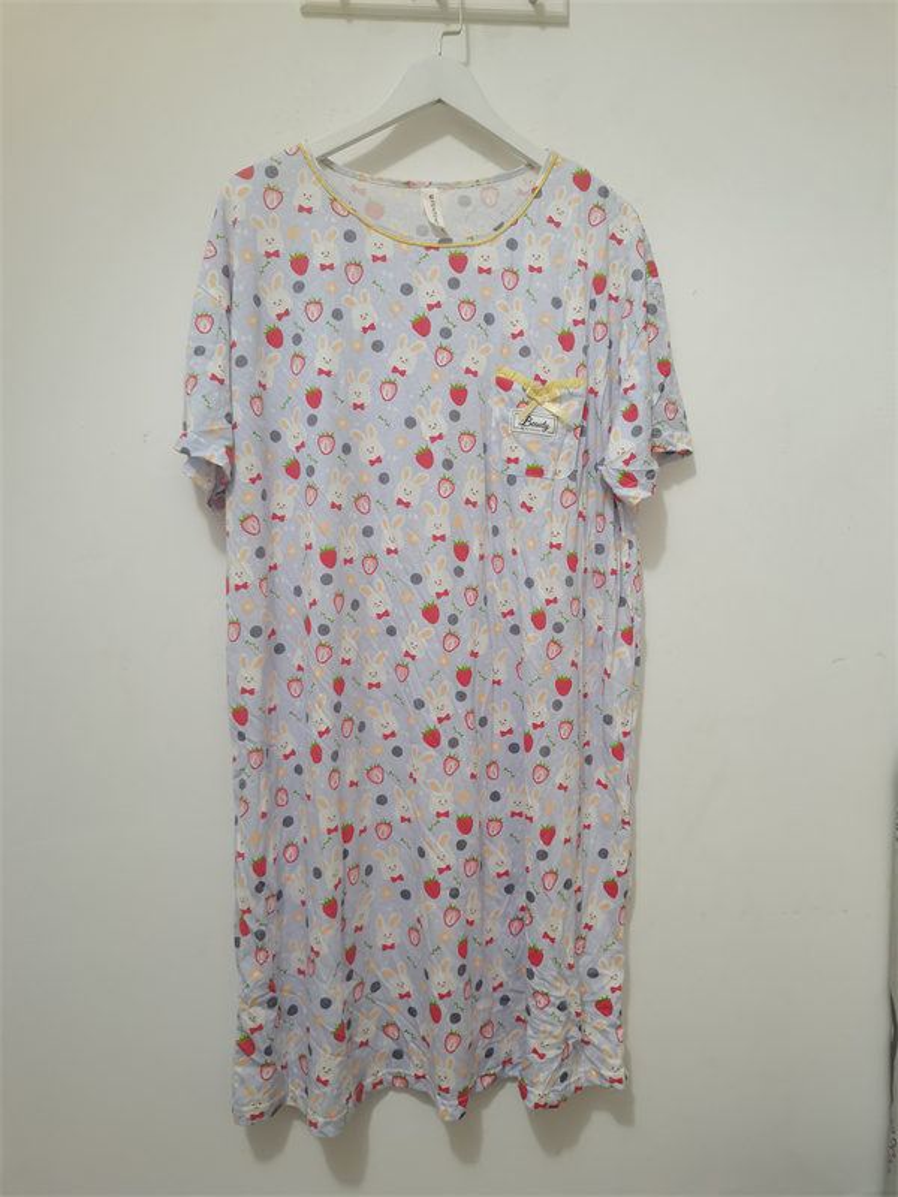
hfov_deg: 53.1
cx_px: 449
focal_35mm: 26
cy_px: 598
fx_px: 899
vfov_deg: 67.3
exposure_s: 1/50
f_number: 1.8
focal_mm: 5.58
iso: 400
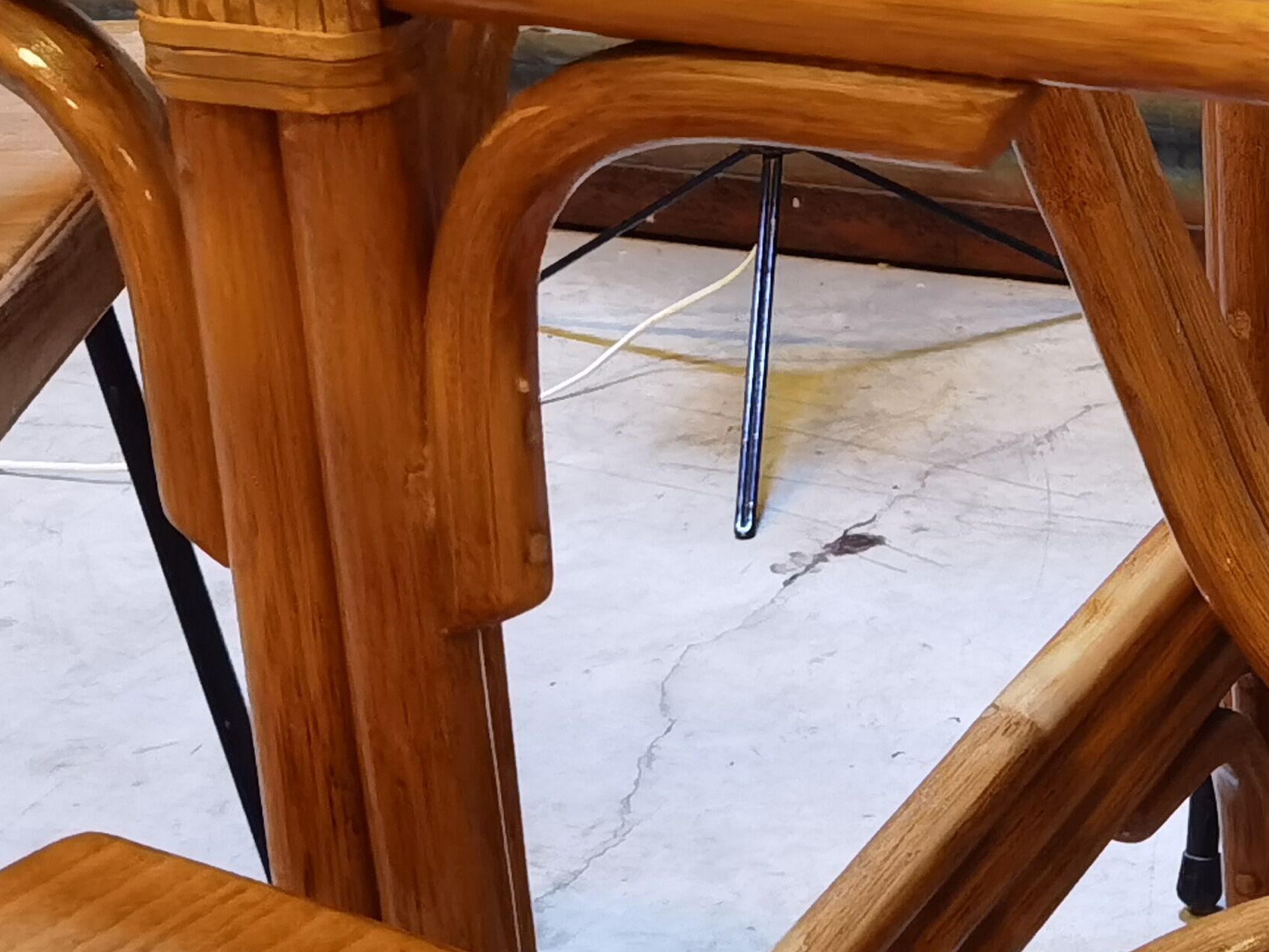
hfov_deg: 19.0
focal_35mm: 98
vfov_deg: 15.0
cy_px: 242
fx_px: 3593
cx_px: 1513
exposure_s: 1/33.3
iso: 400
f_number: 1.9
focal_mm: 6.71
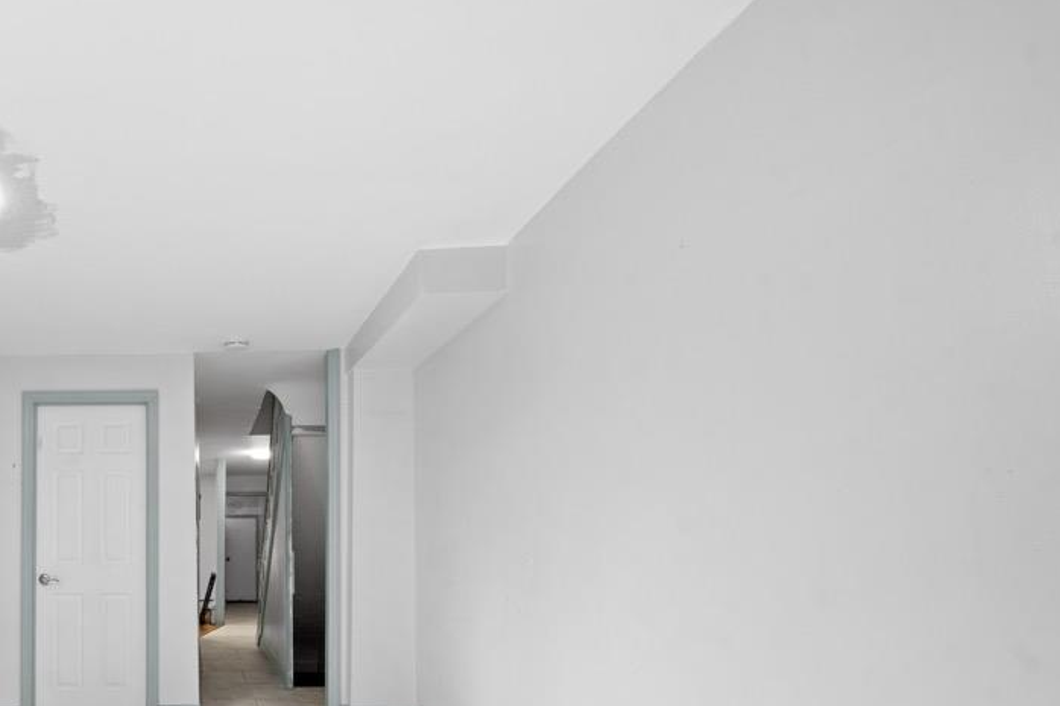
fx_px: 648
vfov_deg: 52.4
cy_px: 593
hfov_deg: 69.8
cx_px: 193
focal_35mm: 22
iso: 320
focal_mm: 12
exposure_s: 1/4
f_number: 8
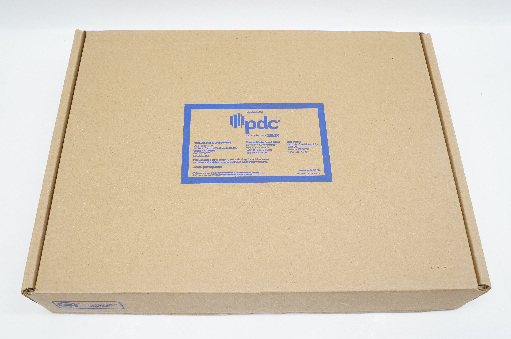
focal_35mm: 32
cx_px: 256
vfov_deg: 41.6
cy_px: 170
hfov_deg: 59.5
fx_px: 447
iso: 800
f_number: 7.1
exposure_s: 1/60
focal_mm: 21
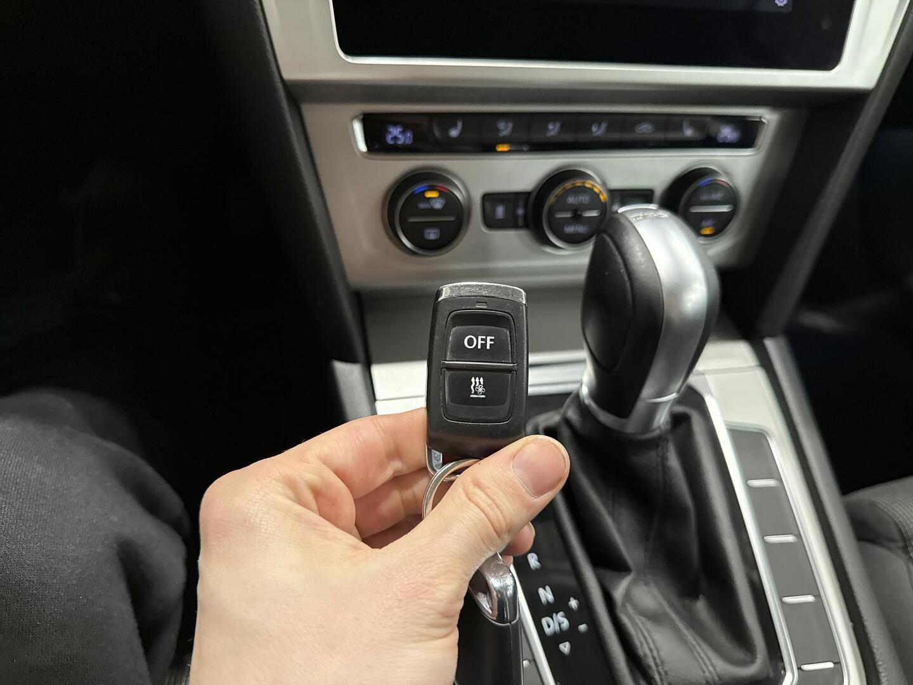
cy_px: 342
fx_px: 633
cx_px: 456
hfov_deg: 71.6
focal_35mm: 24
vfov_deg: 56.8
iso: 800
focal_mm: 6.76
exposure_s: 1/50
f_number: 1.78
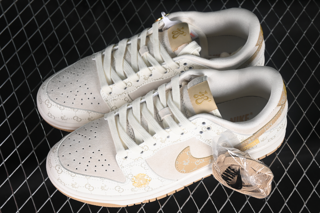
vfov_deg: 18.2
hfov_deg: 27.0
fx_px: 667
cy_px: 106
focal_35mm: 75
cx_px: 160
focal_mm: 50
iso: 160
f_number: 7.1
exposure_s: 1/80
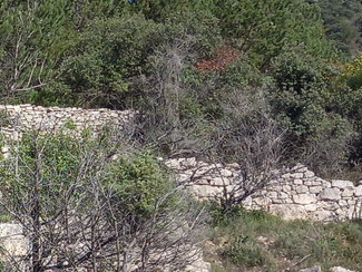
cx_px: -349
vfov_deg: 11.9
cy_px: 281
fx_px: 1287
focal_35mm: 123
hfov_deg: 13.8
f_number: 2
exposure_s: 1/541
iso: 25
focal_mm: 4.6
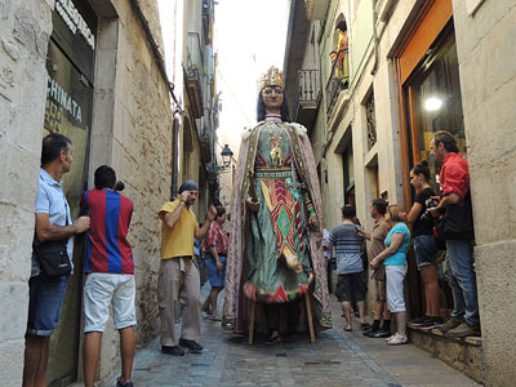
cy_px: 194
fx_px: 492
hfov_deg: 55.4
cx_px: 258
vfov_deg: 42.9
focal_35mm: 33
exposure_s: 1/50
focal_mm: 5.8
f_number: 3.2
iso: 100
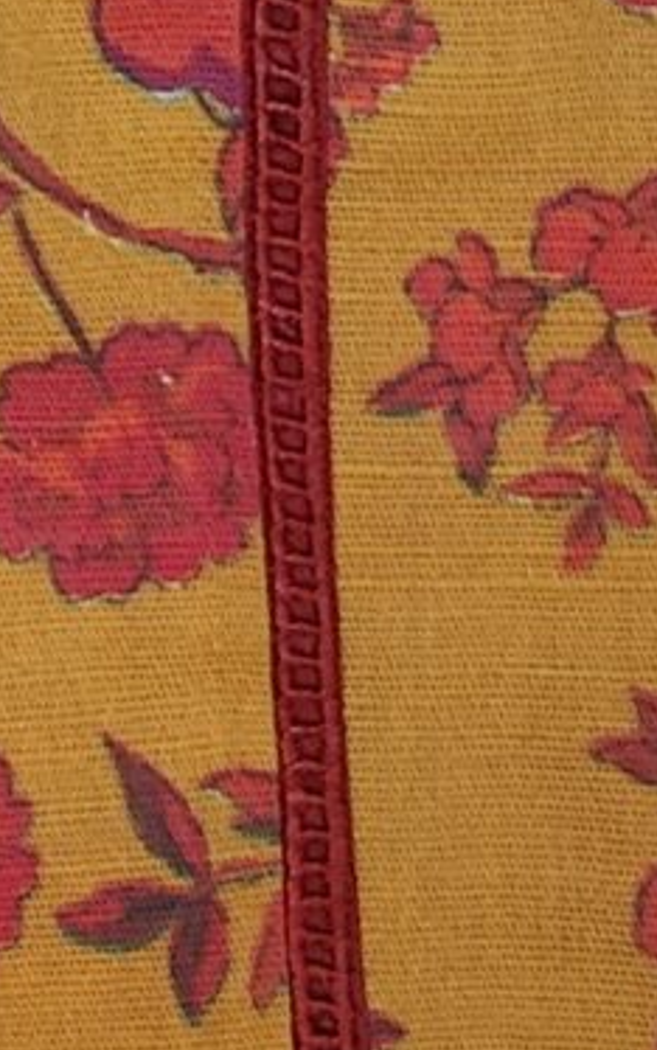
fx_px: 4781
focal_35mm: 167
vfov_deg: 12.0
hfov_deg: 7.3
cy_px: -489
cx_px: -948
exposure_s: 1/50
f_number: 1.8
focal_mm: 6.06
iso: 250
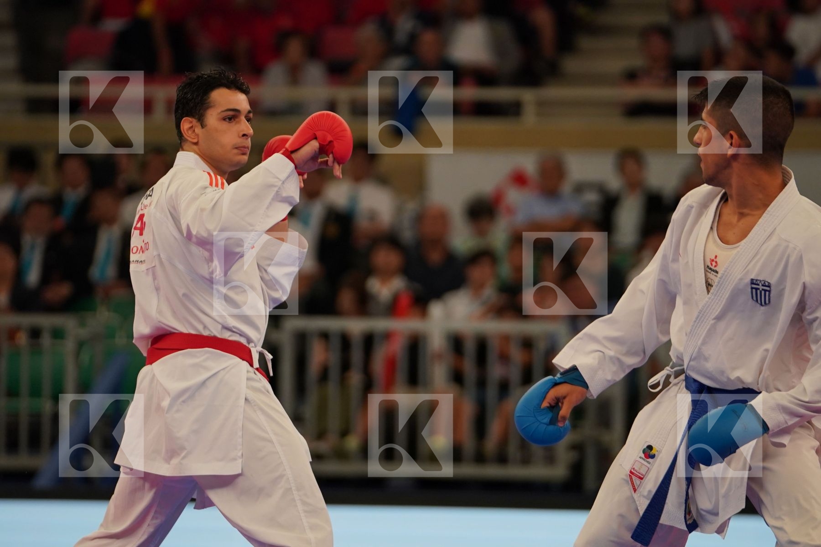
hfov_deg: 7.9
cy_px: 274
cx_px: 410
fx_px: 5952
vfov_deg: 5.3
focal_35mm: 261
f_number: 2.8
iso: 1250
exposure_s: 1/1000
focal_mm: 174
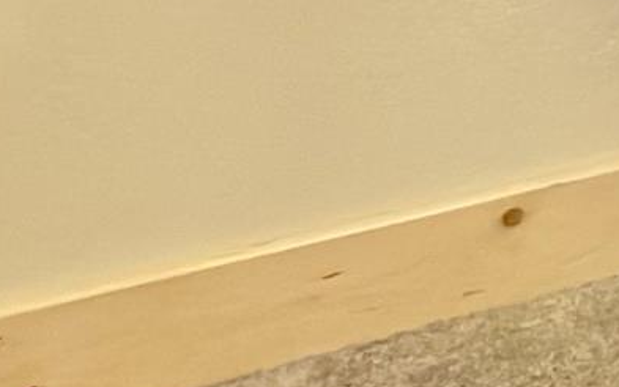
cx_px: 1295
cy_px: -654
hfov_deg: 14.4
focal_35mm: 116
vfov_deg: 9.5
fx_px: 1958
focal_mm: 2.22
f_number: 2.2
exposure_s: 1/24
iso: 400
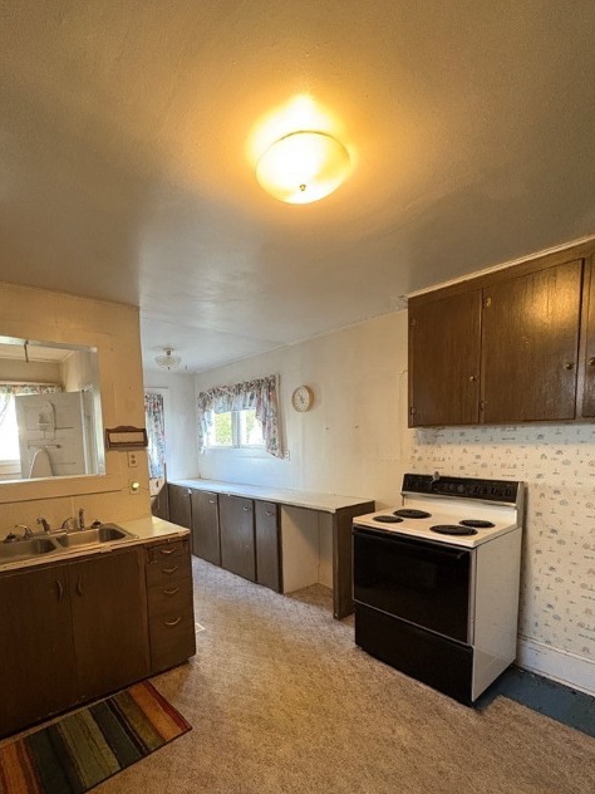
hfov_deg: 74.4
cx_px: 259
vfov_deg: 89.9
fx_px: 390
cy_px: 474
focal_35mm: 17
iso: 500
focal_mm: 2.22
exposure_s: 1/60
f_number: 2.2
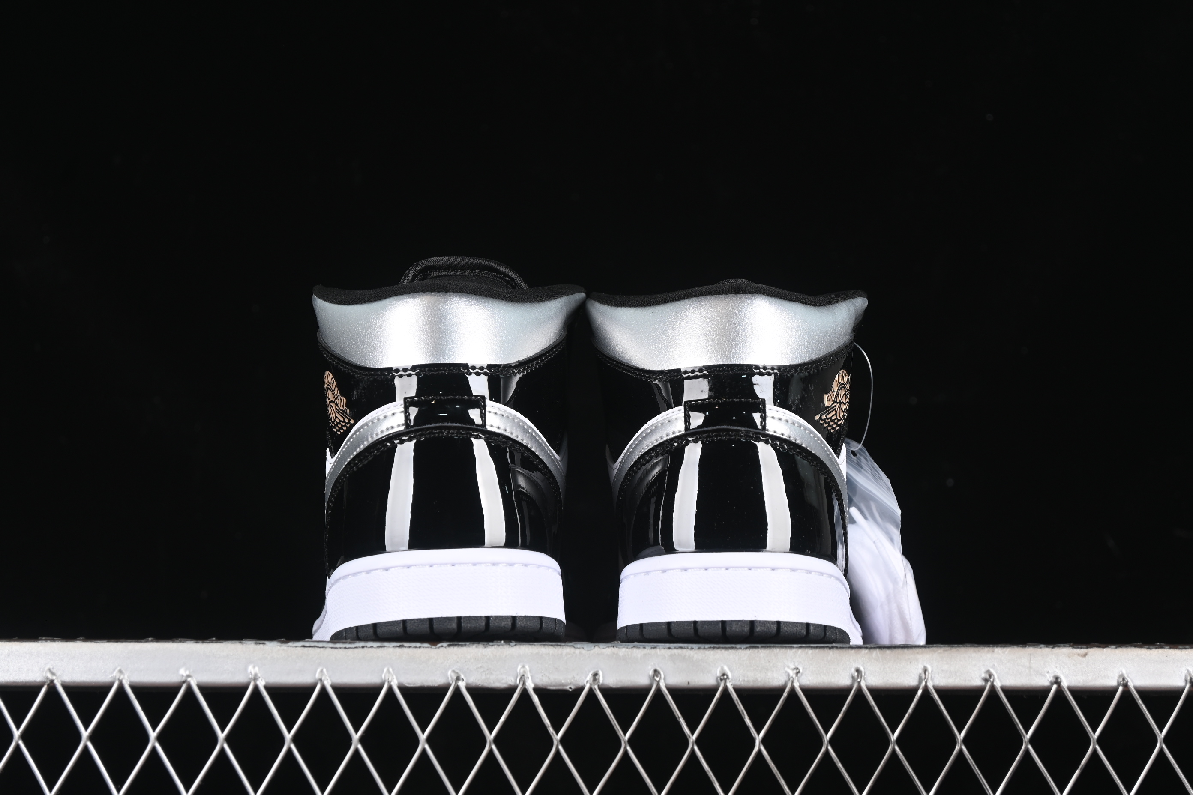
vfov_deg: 18.2
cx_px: 596
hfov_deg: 27.0
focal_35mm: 75
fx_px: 2485
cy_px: 398
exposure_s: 1/60
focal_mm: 50
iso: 160
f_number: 6.3
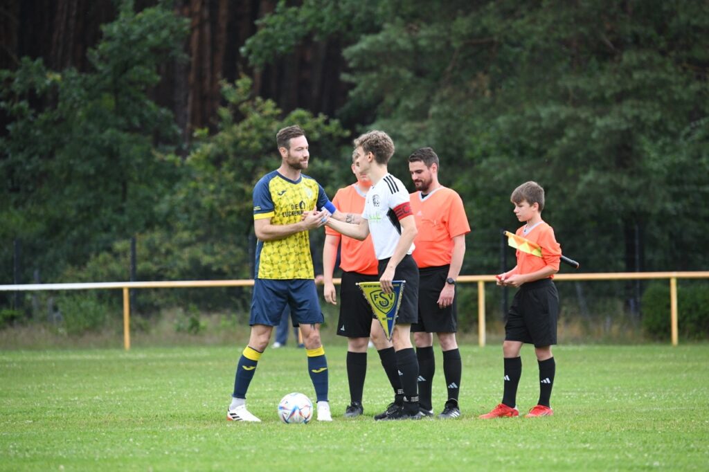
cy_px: 236
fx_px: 6300
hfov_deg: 6.4
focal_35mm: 320
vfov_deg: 4.3
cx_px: 354
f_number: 5.6
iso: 5000
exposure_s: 1/1600
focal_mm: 320
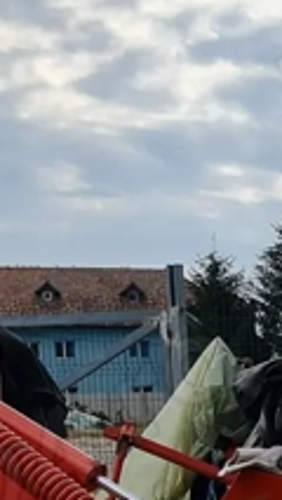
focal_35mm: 128
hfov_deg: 8.3
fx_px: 1700
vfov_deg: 16.2
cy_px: 561
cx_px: 799
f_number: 1.8
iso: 50
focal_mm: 7
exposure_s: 1/1464
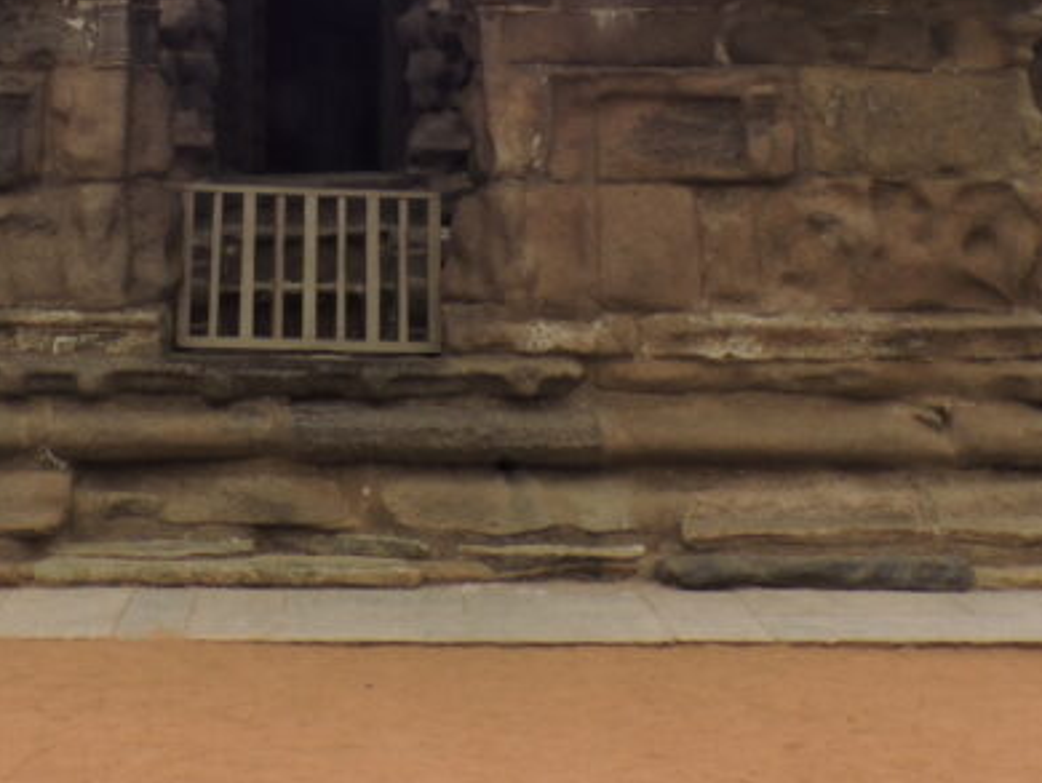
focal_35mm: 63
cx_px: 291
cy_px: -192
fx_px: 1898
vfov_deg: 21.4
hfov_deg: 30.3
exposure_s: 1/60
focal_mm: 4.3
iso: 100
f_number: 8.3
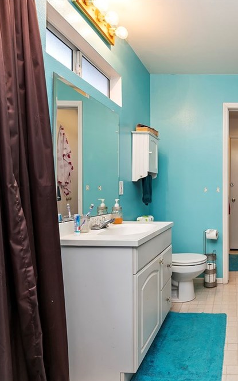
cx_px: 216
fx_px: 228
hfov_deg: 49.0
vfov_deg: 79.6
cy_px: 193
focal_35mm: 22
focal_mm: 14
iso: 500
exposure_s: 1/4
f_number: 10
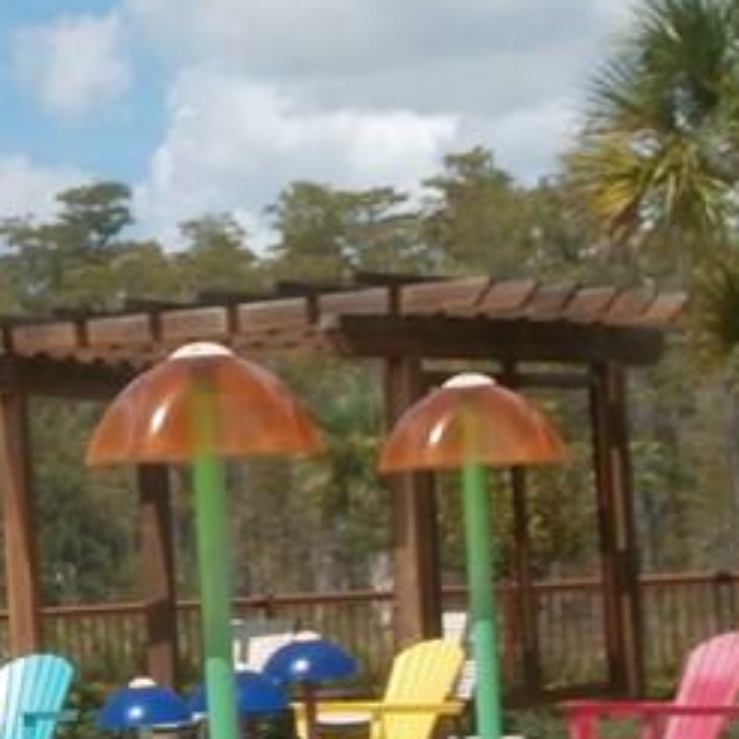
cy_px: 490
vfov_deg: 12.5
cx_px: -183
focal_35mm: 140
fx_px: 3381
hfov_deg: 12.2
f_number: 3.9
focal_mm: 6.67
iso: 100
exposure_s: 1/1000
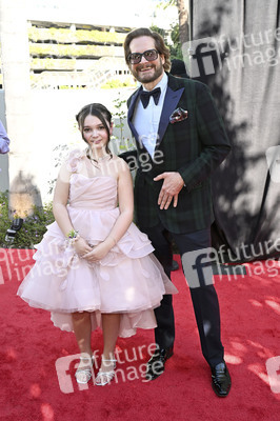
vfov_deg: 54.5
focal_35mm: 35
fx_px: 409
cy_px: 210
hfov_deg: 37.8
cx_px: 140
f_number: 5.6
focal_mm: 35
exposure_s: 1/320
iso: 640
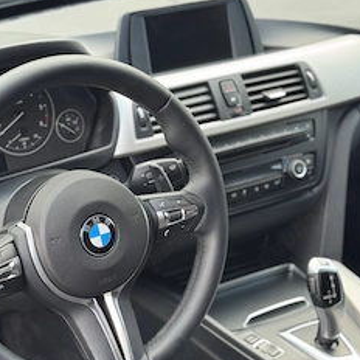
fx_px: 859
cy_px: 253
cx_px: 143
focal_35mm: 73
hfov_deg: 23.6
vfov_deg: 23.5
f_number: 1.78
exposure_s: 1/104
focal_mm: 6.76
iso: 100
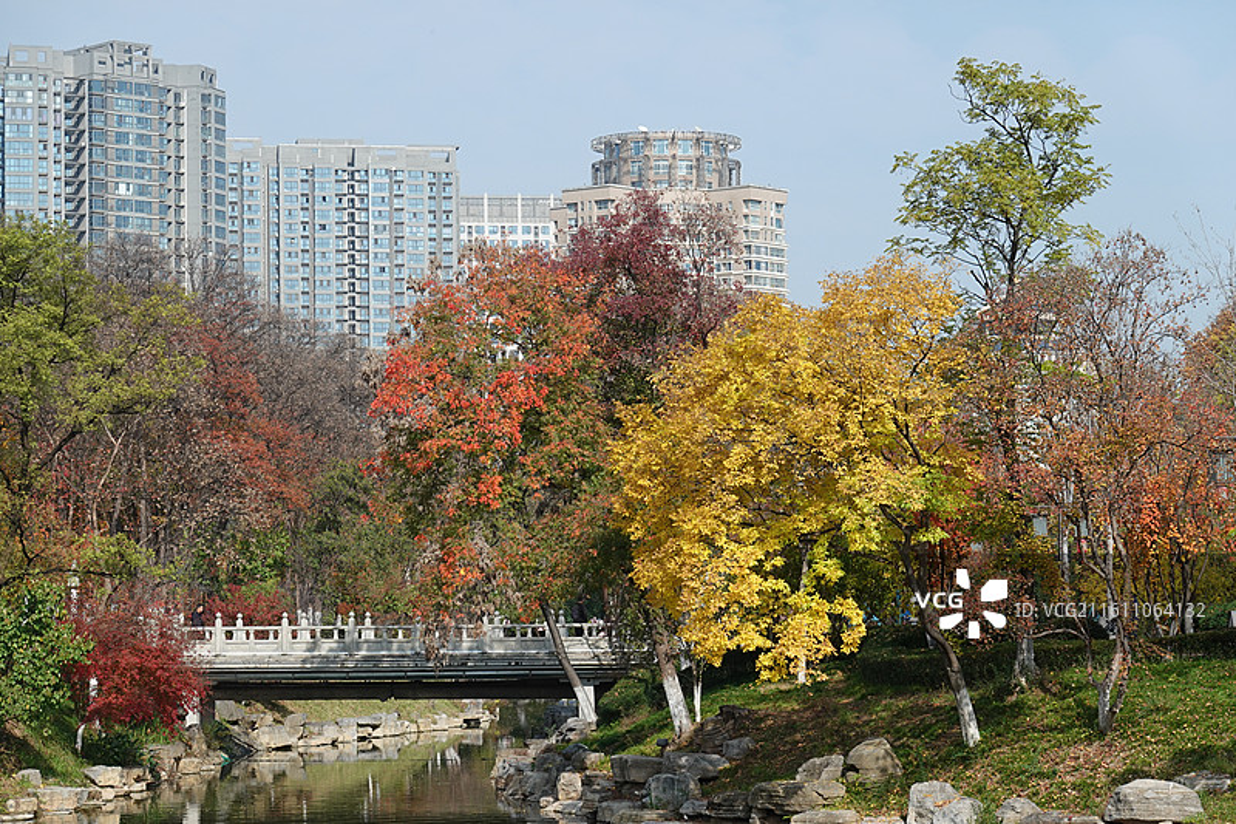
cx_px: 618
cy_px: 412
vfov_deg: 13.4
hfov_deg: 20.0
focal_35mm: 102
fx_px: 3501
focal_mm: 37.41
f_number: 5.6
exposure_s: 1/500
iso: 125
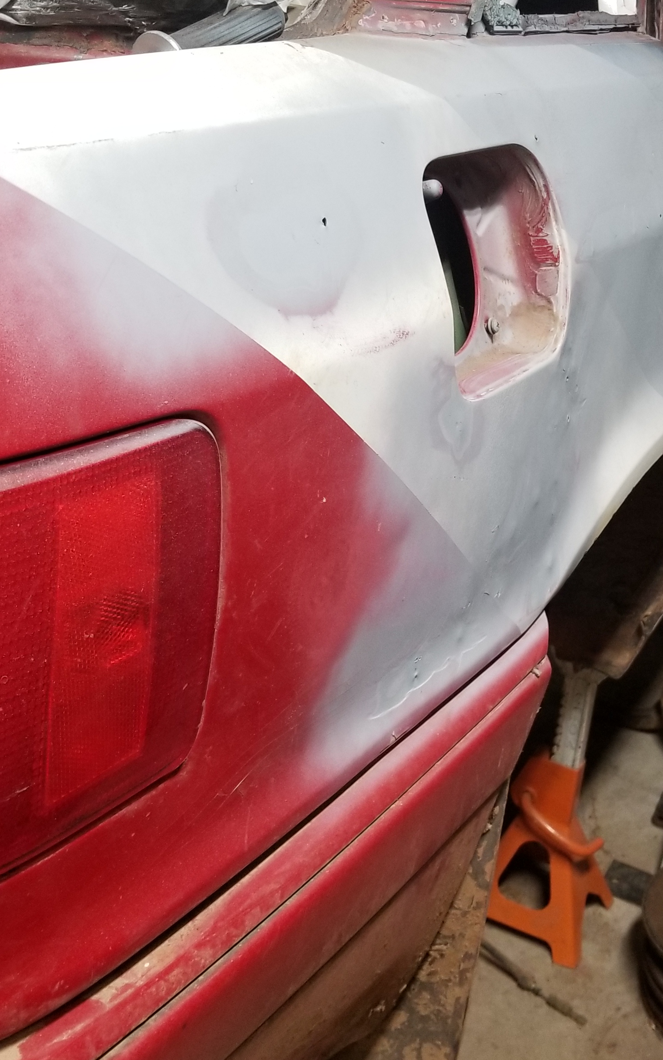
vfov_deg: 42.6
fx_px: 1358
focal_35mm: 47
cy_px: 490
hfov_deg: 27.3
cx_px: 410
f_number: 1.7
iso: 160
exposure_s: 1/30
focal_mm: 4.25
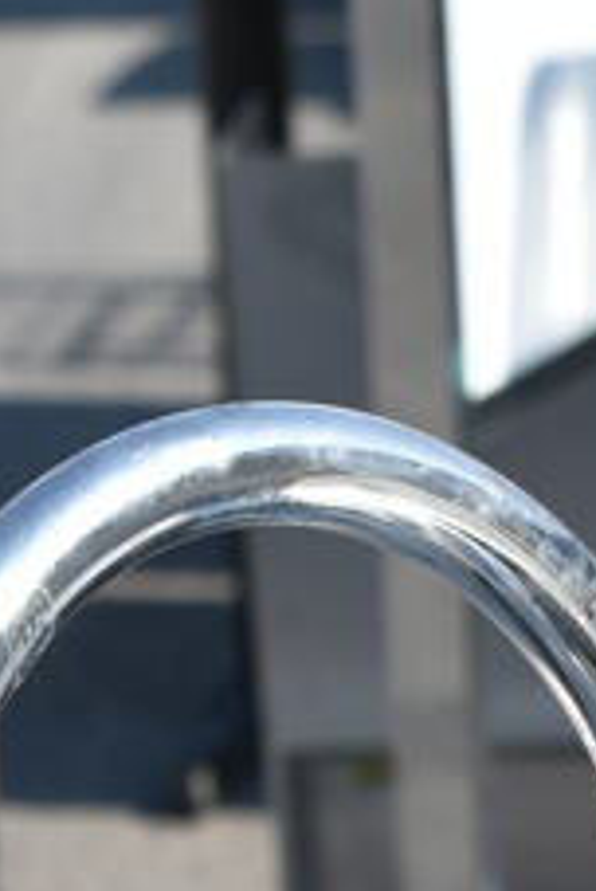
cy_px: 1470
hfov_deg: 6.7
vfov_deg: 9.6
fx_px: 5075
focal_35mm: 205
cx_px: 90
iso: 100
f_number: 8
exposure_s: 1/250
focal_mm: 34
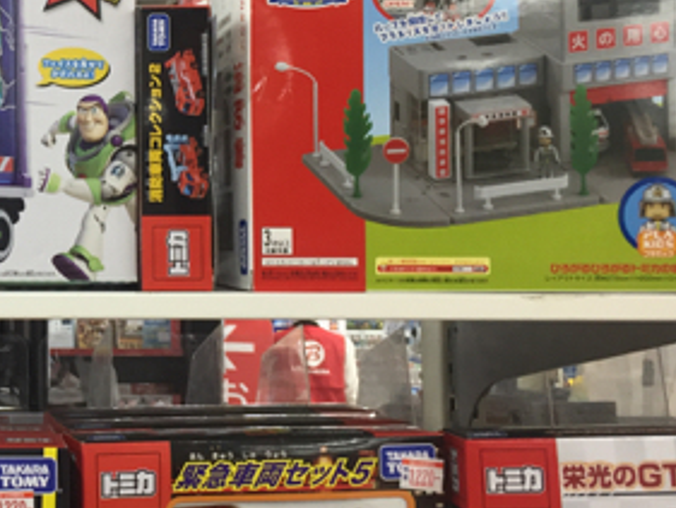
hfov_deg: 27.3
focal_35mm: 66
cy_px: 173
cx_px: -34
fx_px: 1289
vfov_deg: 22.2
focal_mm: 4.15
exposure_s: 1/40
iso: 40
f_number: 2.2
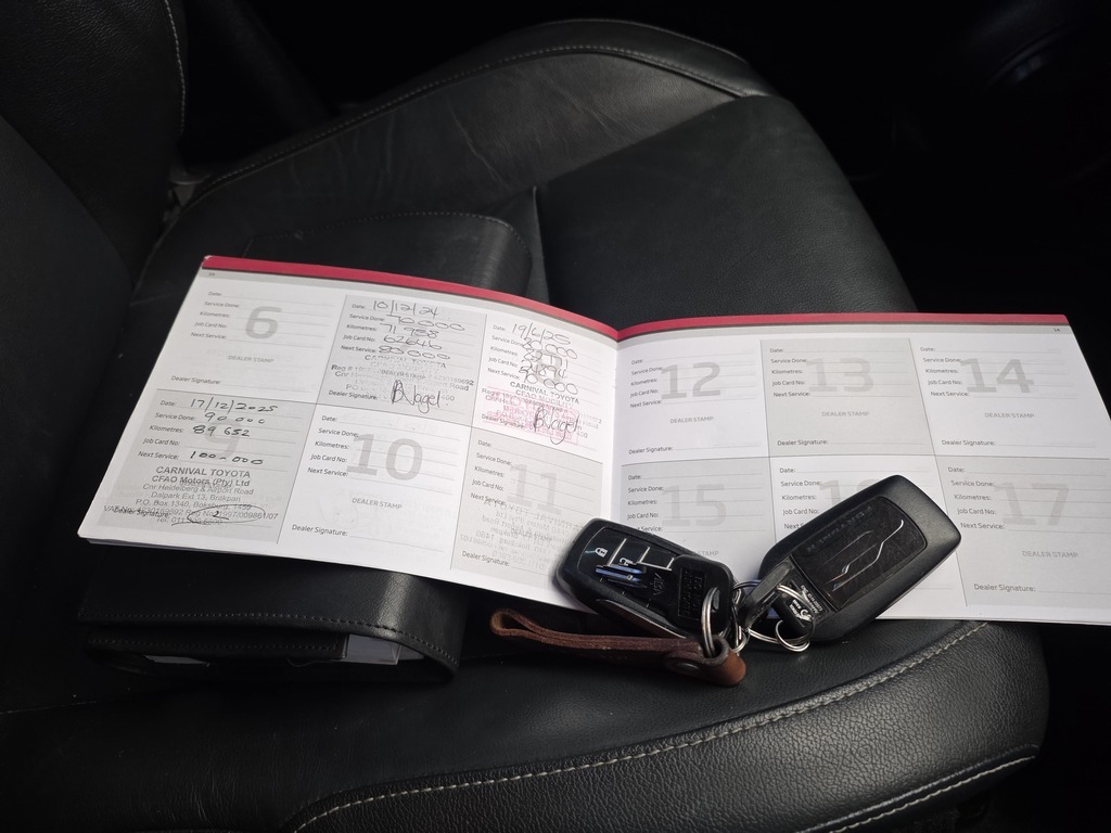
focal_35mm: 23
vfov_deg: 58.9
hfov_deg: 73.9
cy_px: 416
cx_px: 556
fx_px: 738
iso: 250
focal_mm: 6.25
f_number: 1.7
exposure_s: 1/100
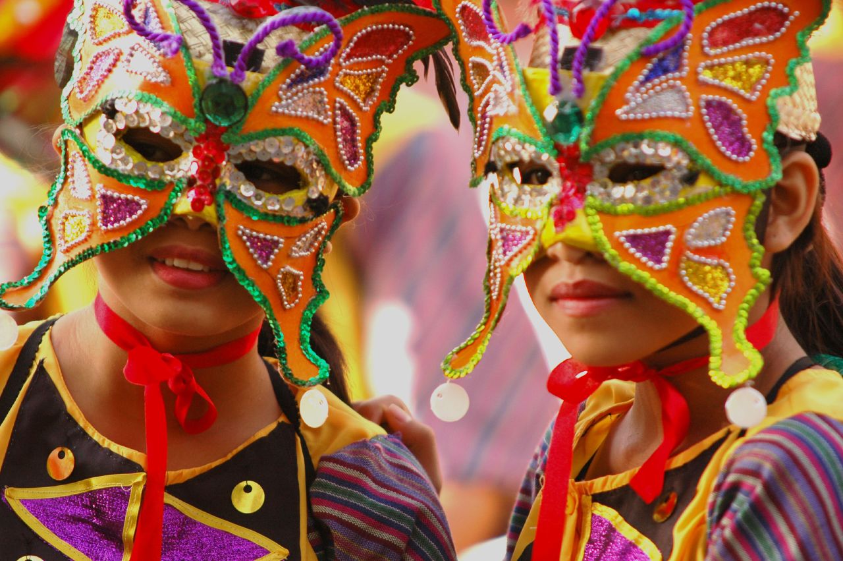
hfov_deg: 6.9
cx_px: 422
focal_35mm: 300
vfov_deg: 4.6
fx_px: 7019
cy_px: 280
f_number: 2.8
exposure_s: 1/320
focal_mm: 200
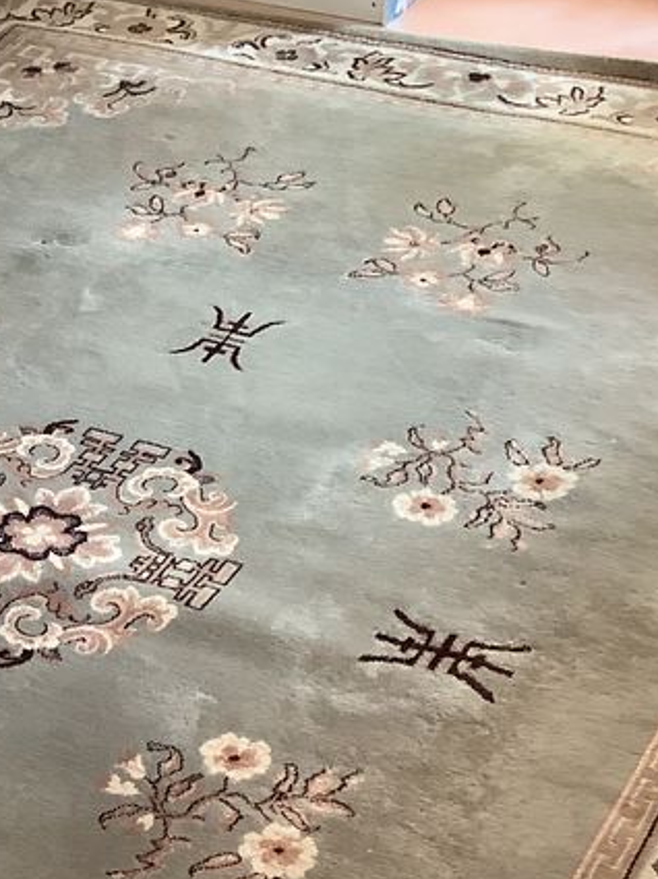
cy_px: 910
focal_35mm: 73
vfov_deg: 25.2
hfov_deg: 19.7
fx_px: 1853
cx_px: 54
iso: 250
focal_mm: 3.3
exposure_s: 1/60
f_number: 2.4
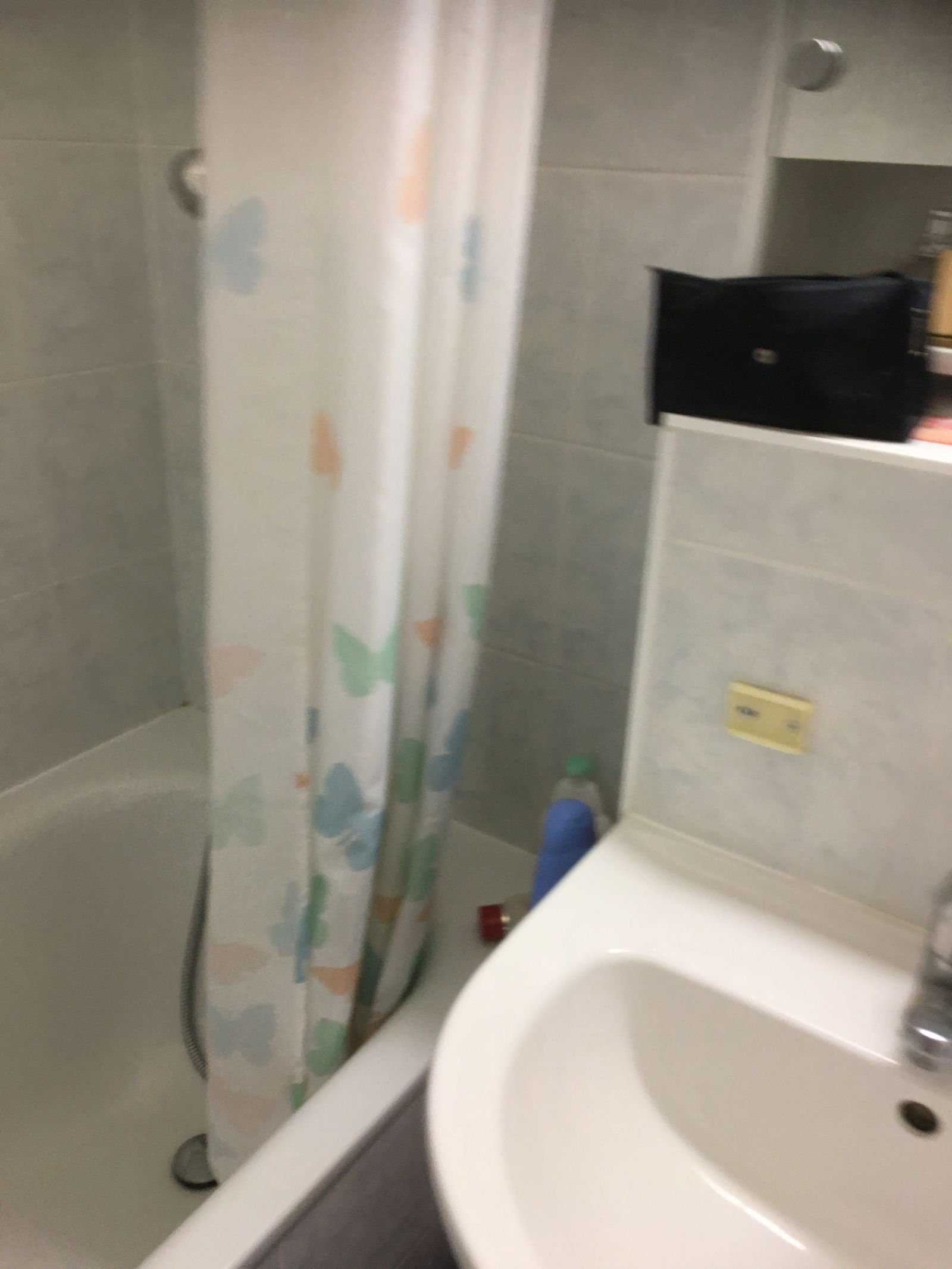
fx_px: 1063
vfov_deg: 61.7
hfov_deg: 48.2
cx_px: 476
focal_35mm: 29
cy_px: 634
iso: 125
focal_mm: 4.15
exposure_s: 1/33
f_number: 2.2
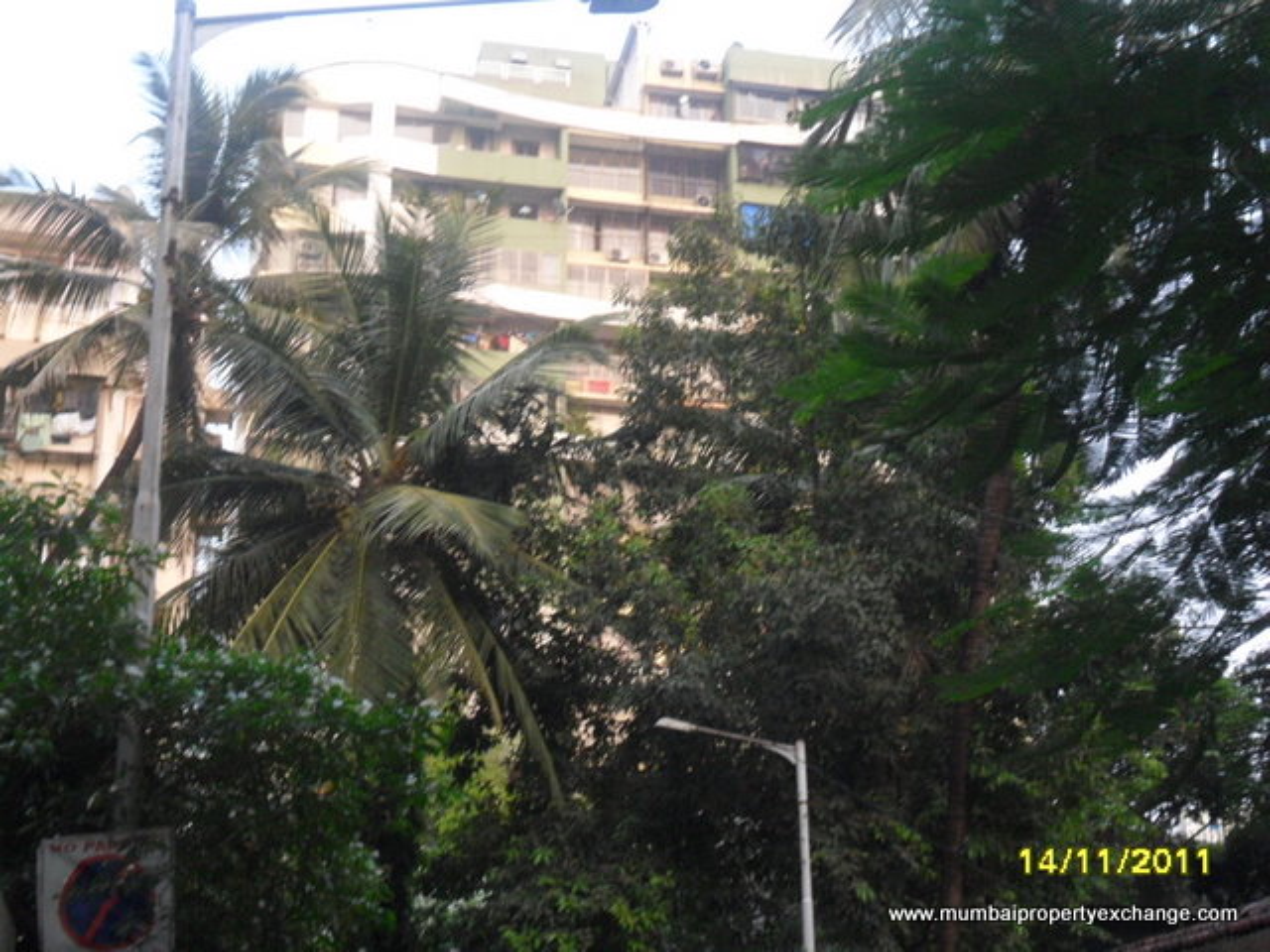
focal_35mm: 52
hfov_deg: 36.8
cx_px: 635
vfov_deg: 28.0
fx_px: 1908
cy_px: 476
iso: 240
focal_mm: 9.3
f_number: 5
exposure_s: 1/60
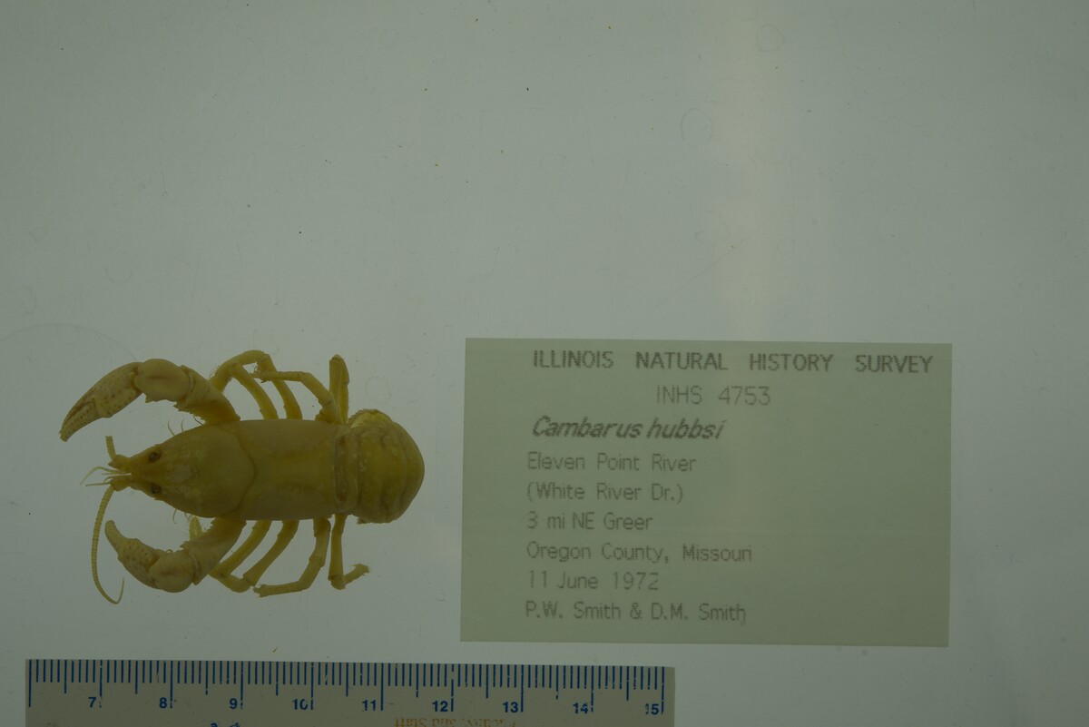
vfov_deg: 22.6
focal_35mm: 60
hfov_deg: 33.4
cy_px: 364
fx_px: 1816
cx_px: 544
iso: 100
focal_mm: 60
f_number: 10
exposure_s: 1/200
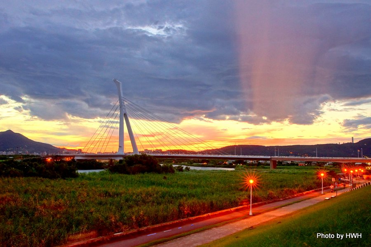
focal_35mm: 30
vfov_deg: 43.6
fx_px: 309
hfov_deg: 61.9
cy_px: 124
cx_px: 186
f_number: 10
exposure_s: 1/13
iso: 800
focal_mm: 20
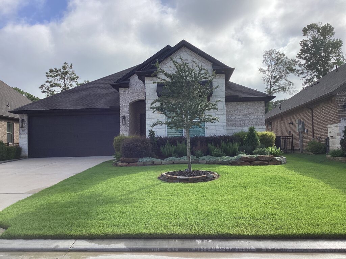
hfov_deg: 58.4
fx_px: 310
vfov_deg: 45.4
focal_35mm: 31
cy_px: 130
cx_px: 173
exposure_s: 1/1294
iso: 25
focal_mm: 3.3
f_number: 2.4
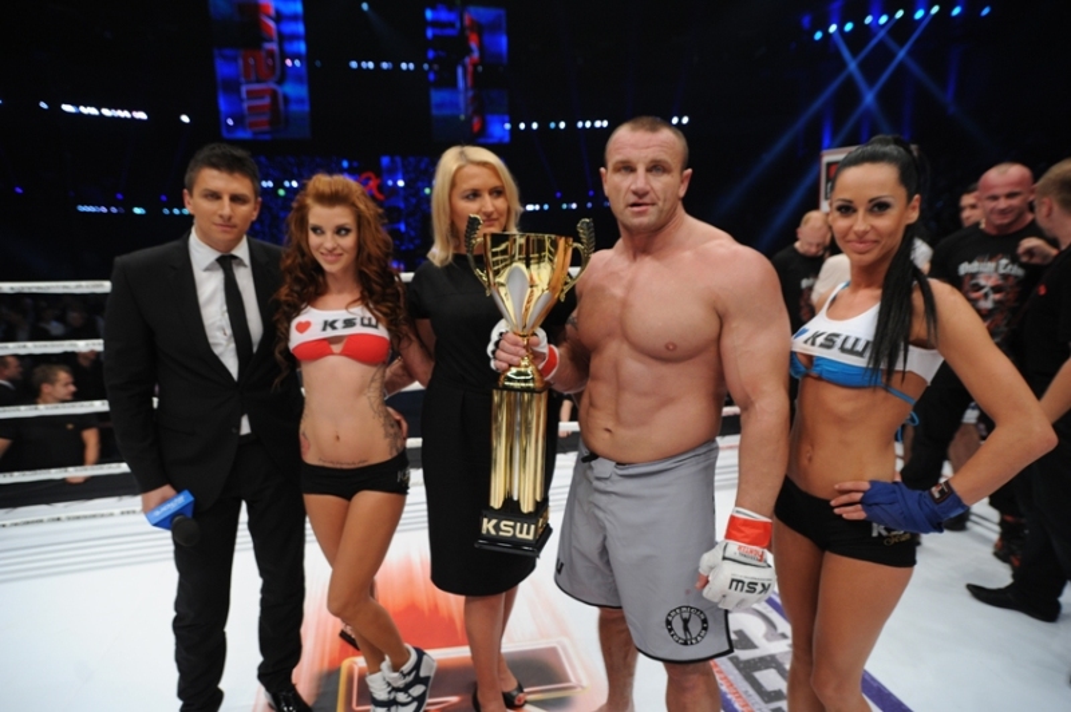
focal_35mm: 20
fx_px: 594
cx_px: 536
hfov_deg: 84.0
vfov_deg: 61.8
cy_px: 356
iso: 1250
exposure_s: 1/800
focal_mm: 20
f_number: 3.5
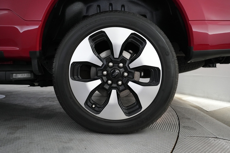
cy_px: 76
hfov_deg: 73.8
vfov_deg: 53.1
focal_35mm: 24
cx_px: 115
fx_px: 153
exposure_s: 1/160
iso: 2500
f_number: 2.8
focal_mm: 24
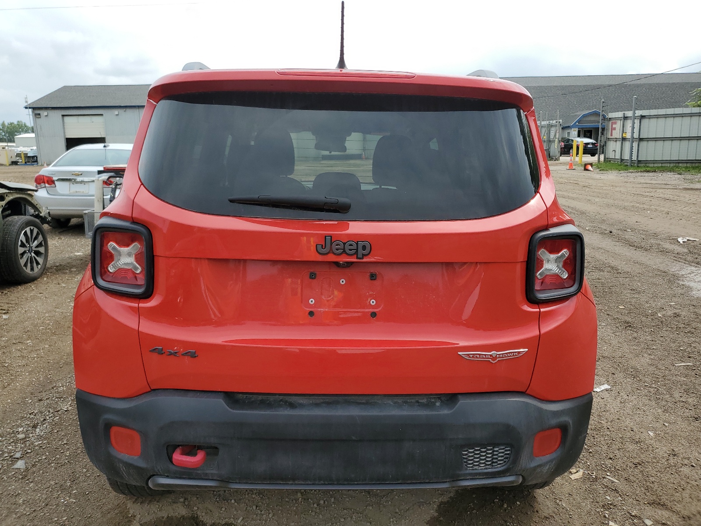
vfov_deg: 53.1
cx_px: 350
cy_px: 263
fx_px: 527
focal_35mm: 26
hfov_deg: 67.3
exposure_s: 1/2500
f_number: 1.5
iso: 50
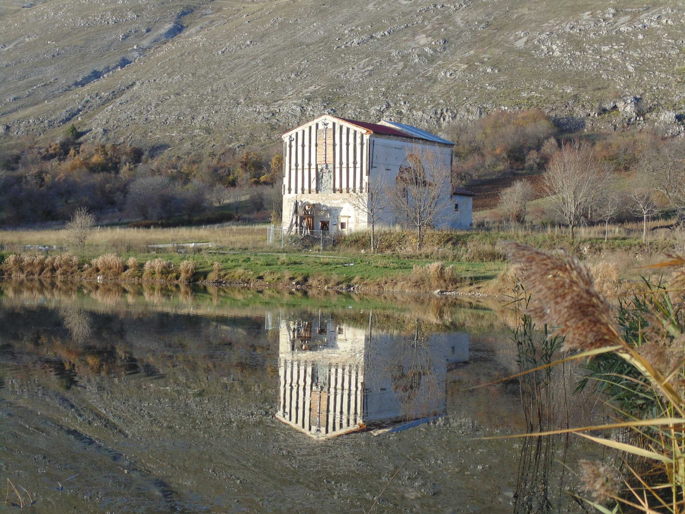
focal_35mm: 65
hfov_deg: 29.8
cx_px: 342
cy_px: 257
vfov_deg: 22.6
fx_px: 1286
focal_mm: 11.7
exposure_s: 1/200
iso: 80
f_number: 4.1
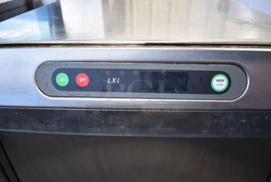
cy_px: 91
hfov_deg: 67.3
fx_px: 203
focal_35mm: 27
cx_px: 136
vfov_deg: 48.0
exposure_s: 1/125
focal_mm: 18
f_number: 3.5
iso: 1400
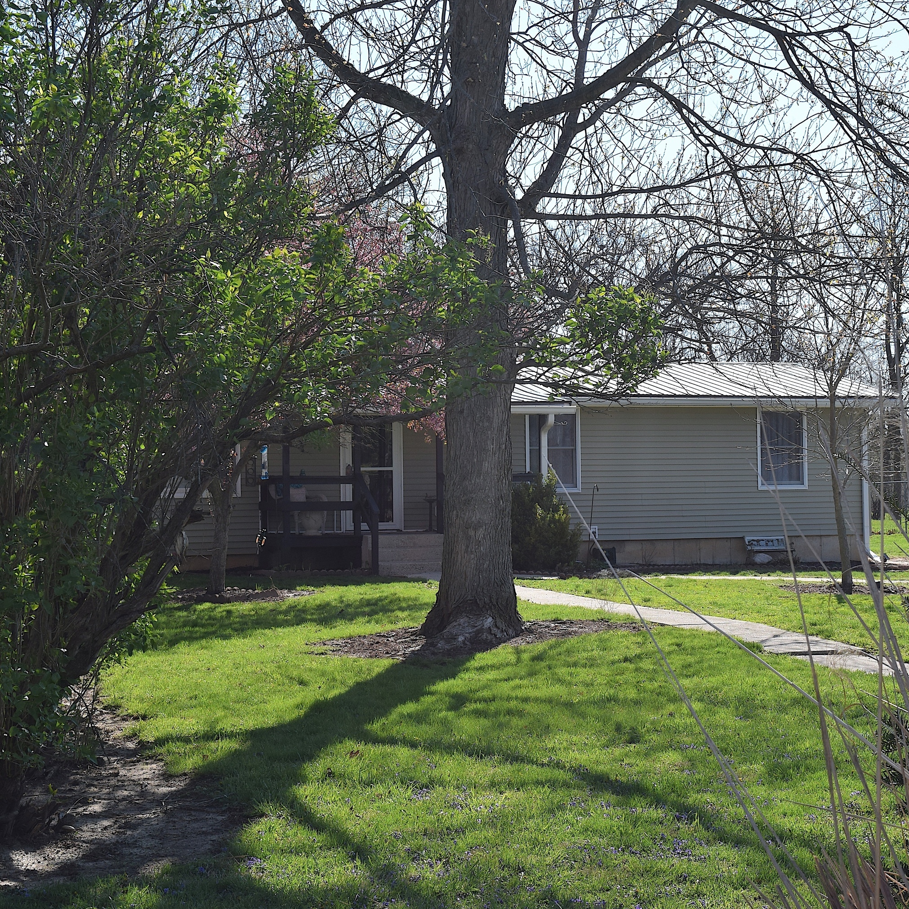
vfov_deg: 27.7
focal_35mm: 62
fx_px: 1842
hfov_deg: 27.6
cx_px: 604
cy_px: 452
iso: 200
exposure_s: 1/320
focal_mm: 32
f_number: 9
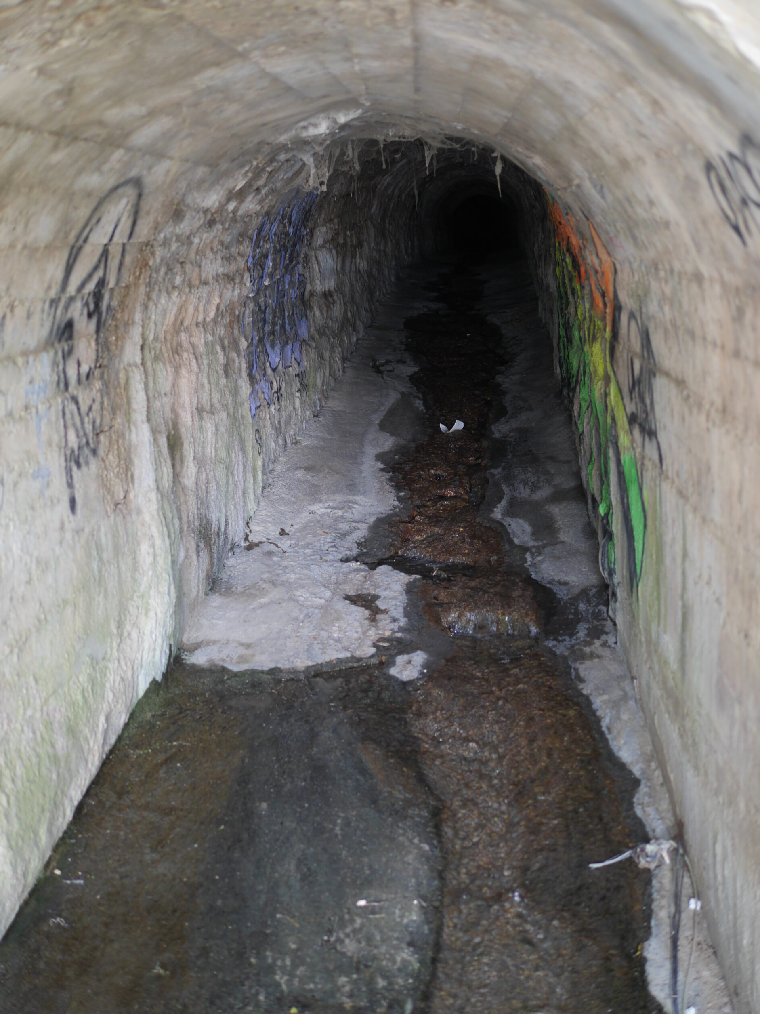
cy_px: 505
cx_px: 381
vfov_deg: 37.5
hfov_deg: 28.6
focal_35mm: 51
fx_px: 1493
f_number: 1.4
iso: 320
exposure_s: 1/125
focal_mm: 25
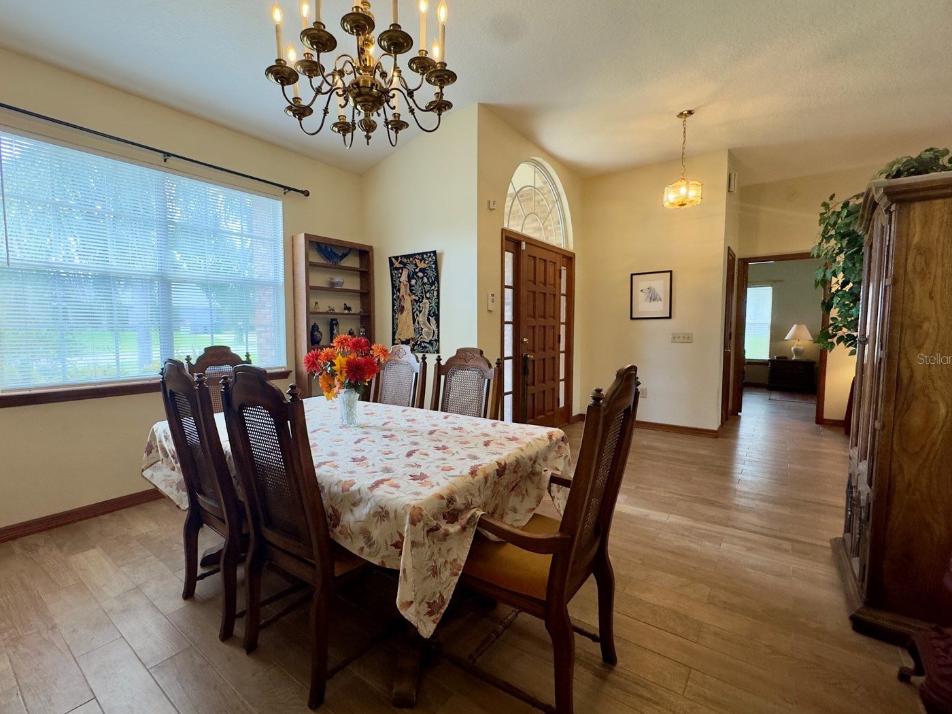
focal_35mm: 16
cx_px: 437
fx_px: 440
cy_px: 358
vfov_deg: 78.1
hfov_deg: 94.3
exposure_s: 1/120
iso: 320
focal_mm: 2.22
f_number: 2.2
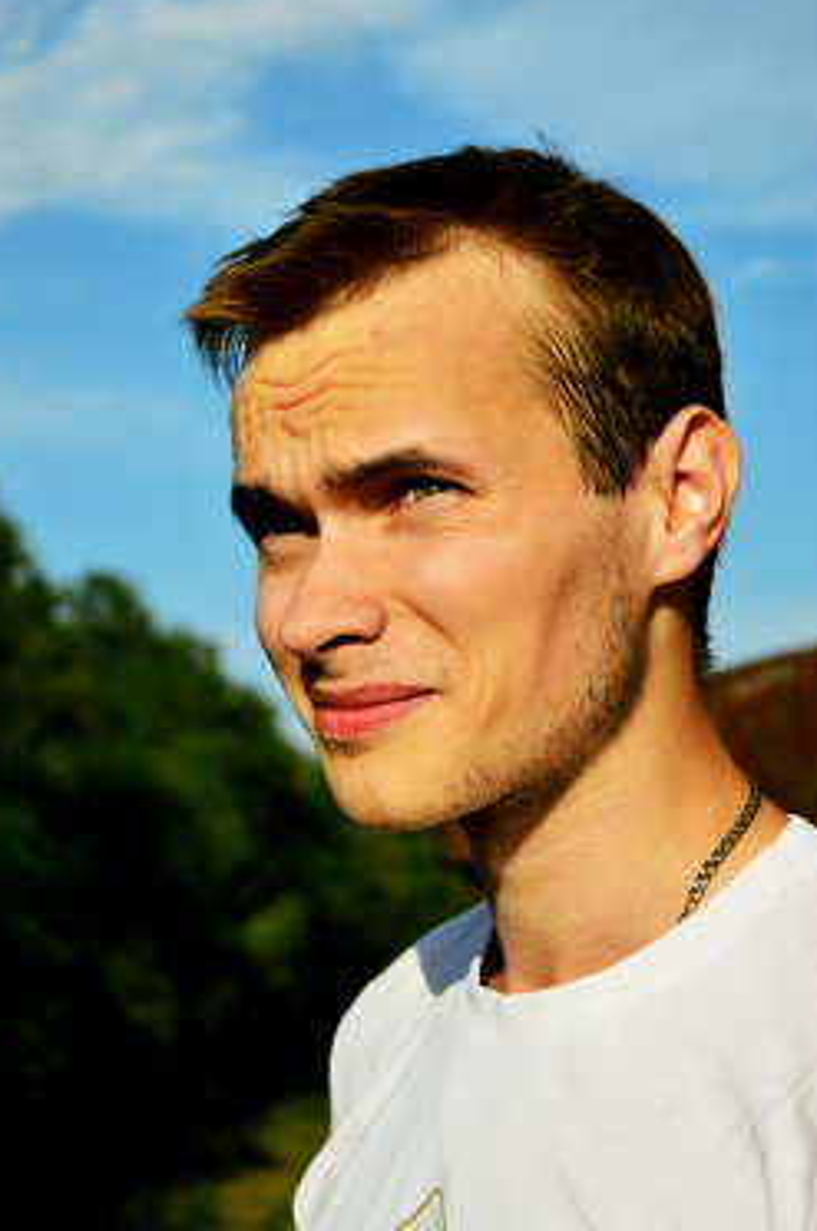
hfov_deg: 15.7
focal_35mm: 87
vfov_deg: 23.5
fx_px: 2953
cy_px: 606
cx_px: 395
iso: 100
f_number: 5.6
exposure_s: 1/640
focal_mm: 55
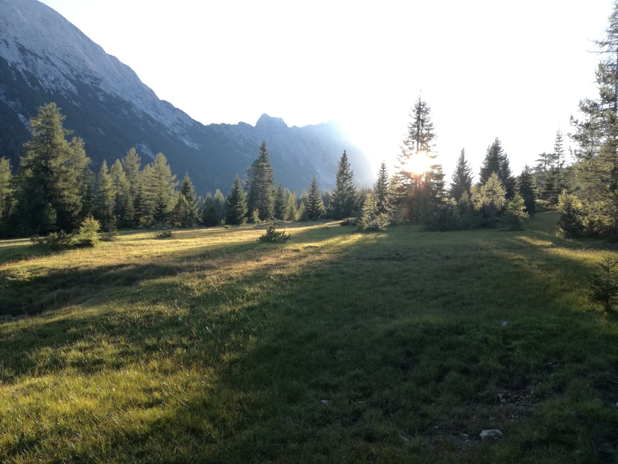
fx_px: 482
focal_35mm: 27
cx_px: 309
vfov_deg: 51.4
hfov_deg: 65.3
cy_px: 232
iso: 50
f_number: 2
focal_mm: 3.79
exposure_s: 1/208
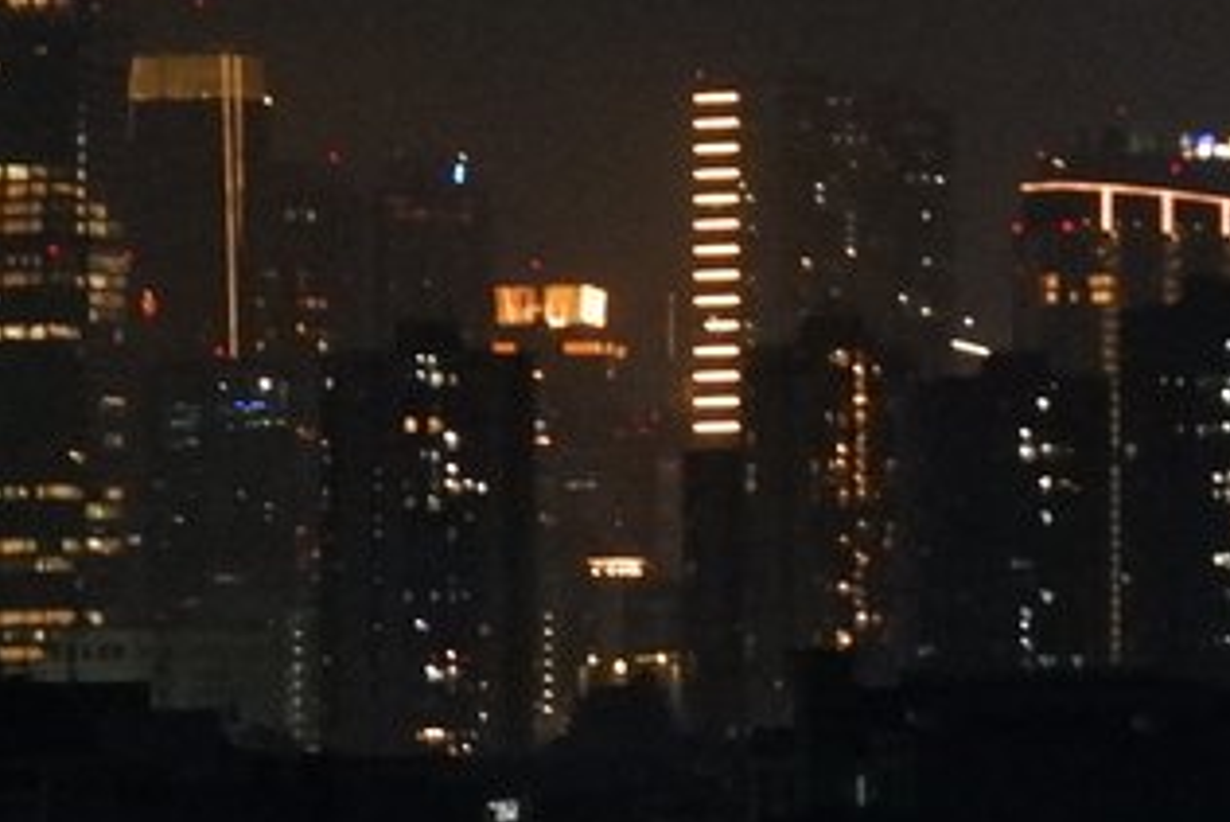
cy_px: -107
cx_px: 2289
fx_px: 9160
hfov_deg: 7.4
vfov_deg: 5.1
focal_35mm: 268
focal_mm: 35.5
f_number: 5
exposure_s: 1/17
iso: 3200
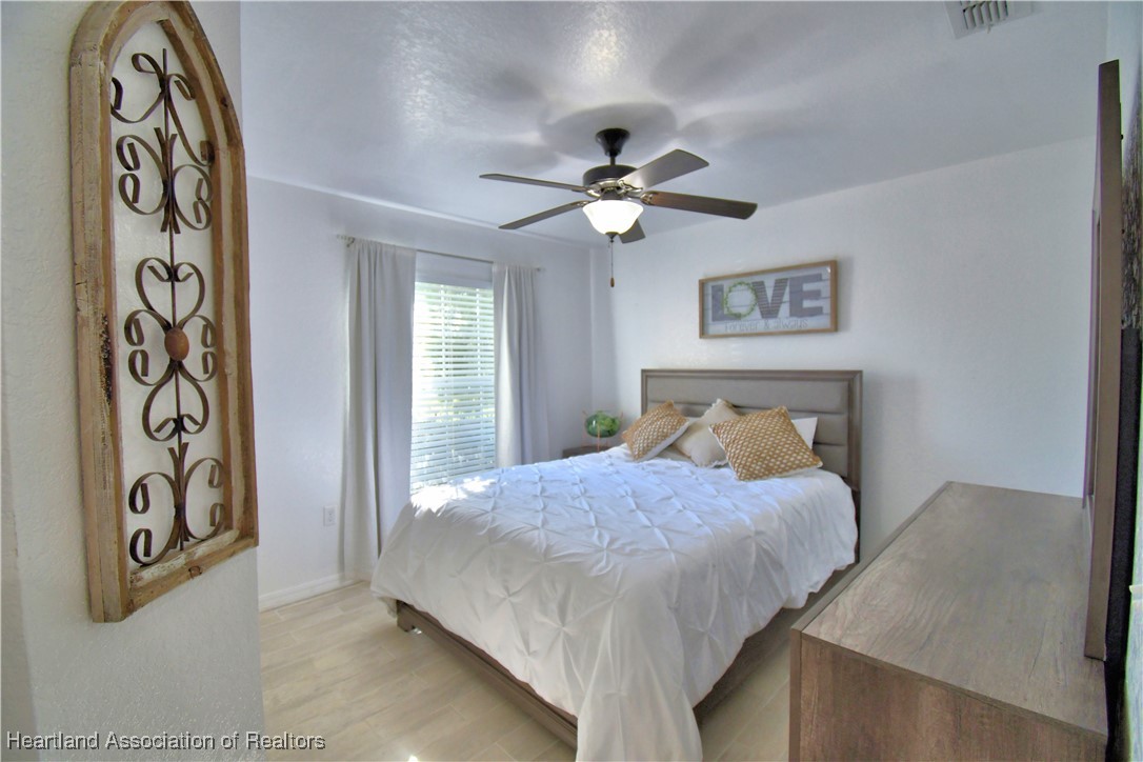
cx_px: 572
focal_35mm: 15
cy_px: 381
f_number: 4.5
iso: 400
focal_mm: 10
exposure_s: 1/125
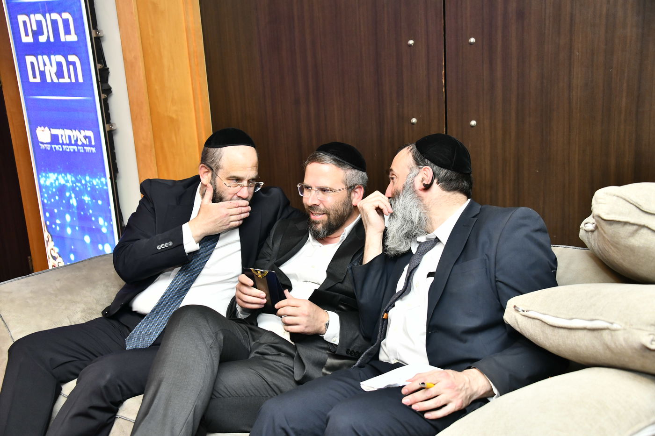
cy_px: 218
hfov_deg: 44.5
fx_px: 800
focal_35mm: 44
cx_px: 328
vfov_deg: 30.5
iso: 1600
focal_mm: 44
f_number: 5
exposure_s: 1/125
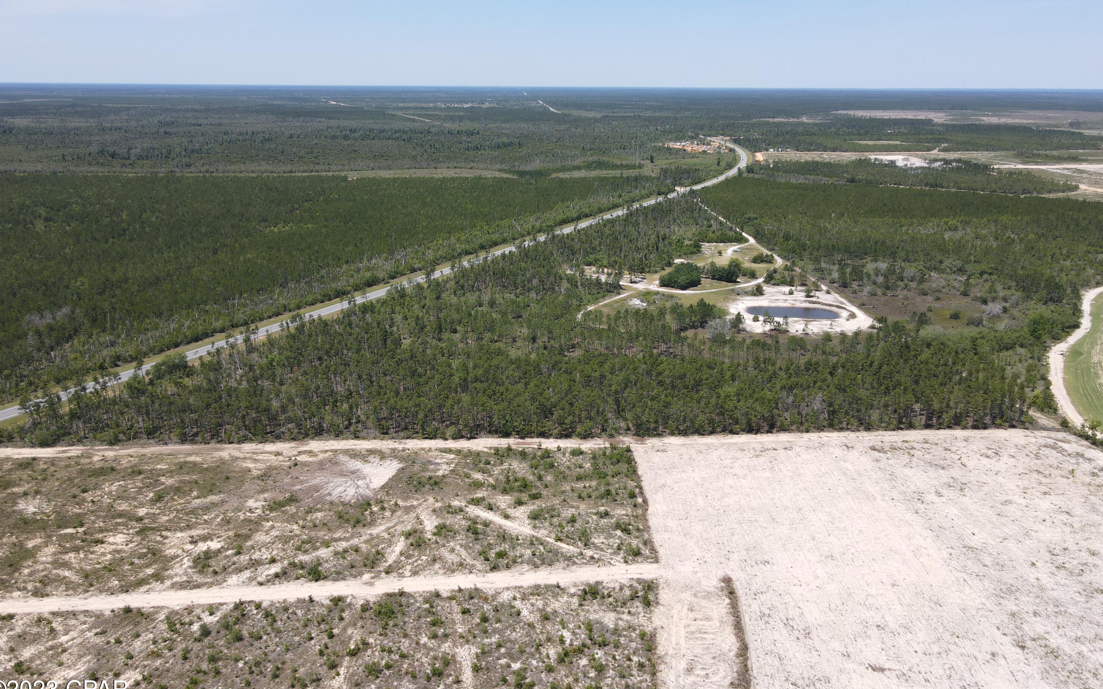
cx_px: 550
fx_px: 782
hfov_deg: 70.4
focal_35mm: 26
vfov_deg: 47.5
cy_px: 306
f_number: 2.8
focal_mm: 4.5
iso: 100
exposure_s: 1/640
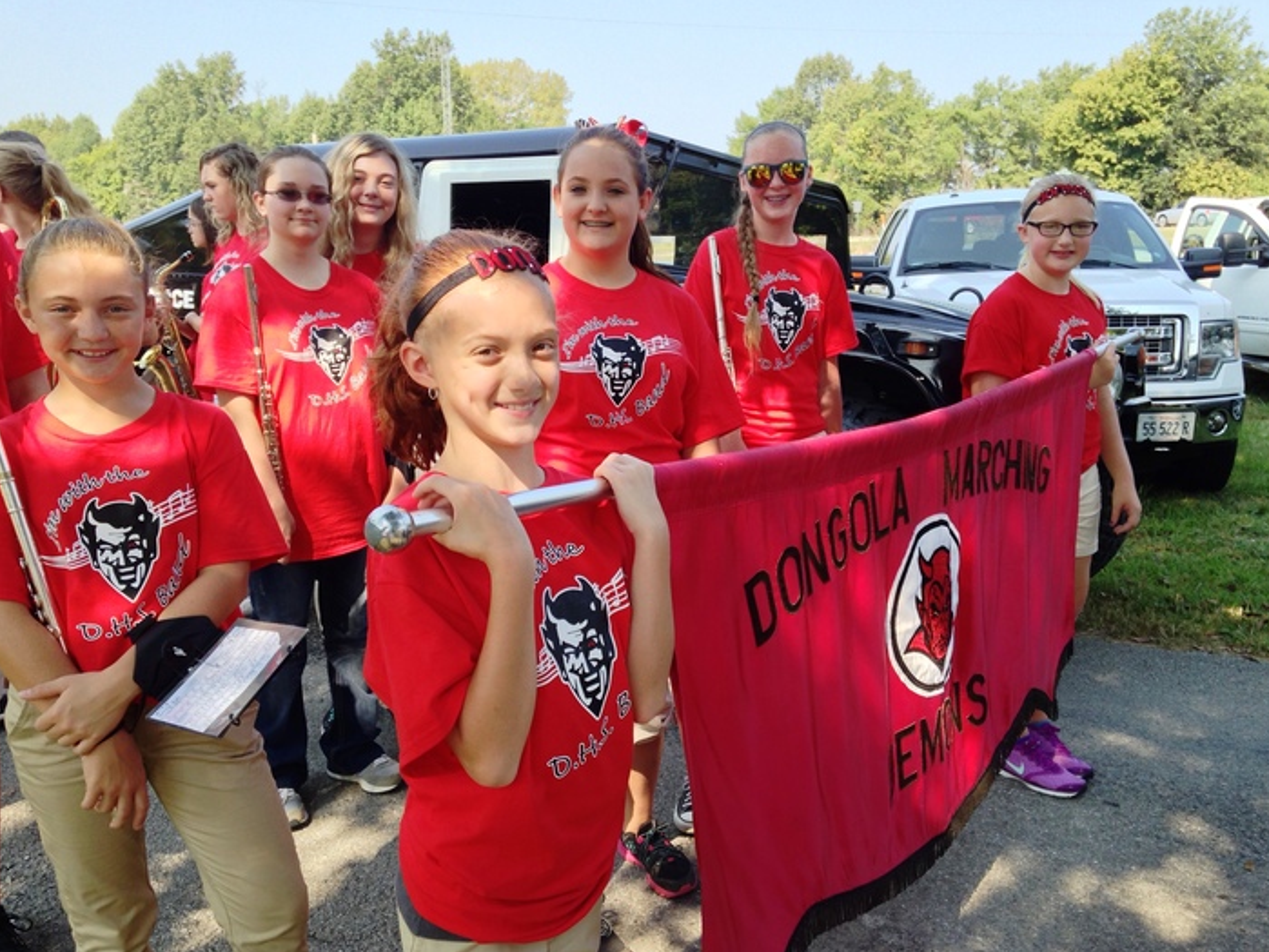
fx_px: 1246
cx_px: 639
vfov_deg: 41.8
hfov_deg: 54.0
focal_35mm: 34
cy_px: 469
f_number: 2.4
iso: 50
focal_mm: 4.12
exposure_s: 1/324
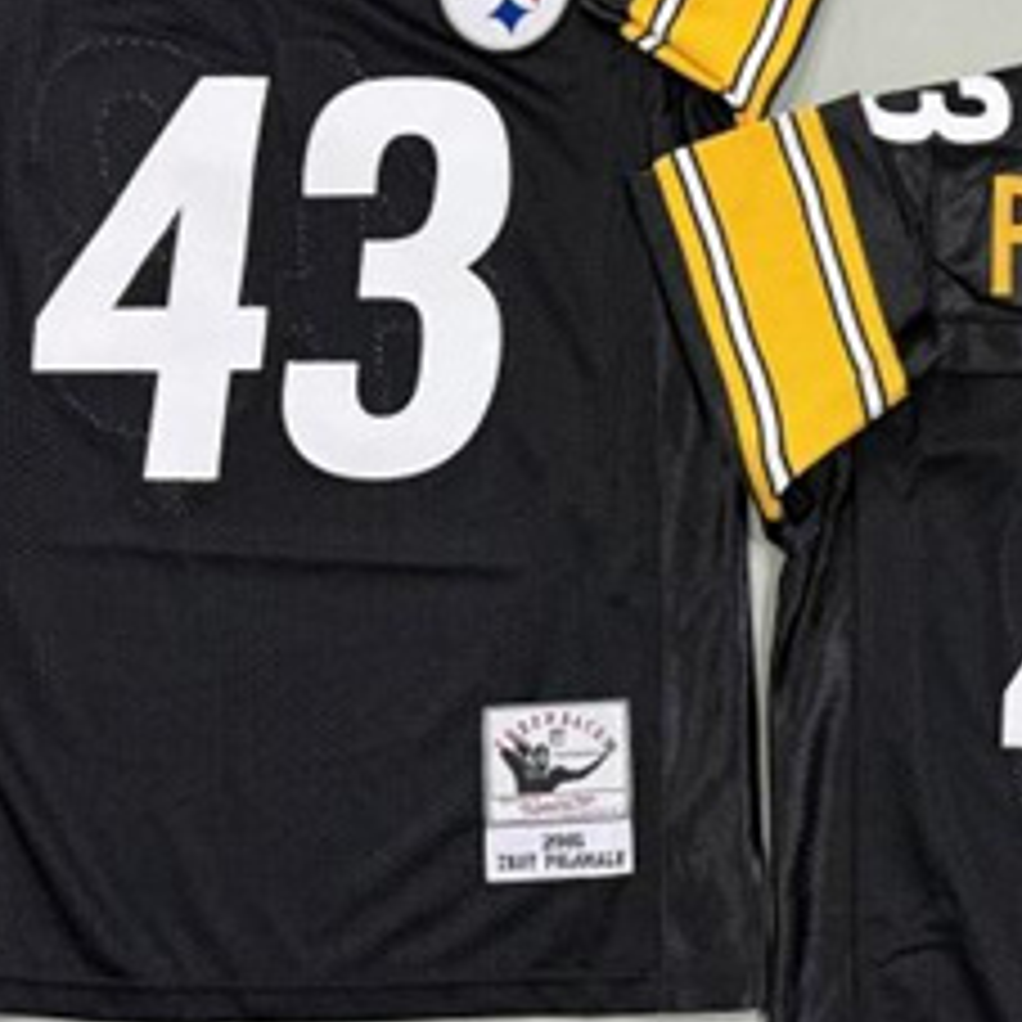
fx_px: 1871
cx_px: 765
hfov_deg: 30.1
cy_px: 563
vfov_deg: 30.5
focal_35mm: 56
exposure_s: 1/50
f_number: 1.78
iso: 200
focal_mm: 6.76
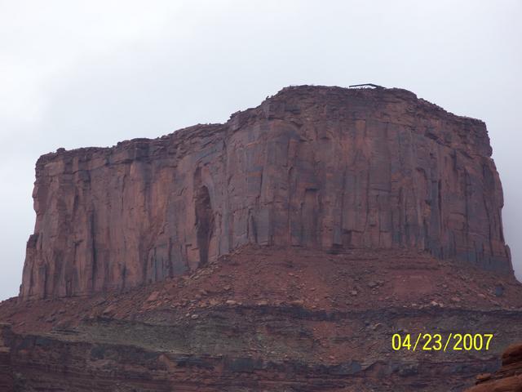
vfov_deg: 8.0
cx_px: 261
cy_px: 196
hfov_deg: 10.7
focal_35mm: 185
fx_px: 2790
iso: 64
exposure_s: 1/400
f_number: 4.4
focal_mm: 38.8
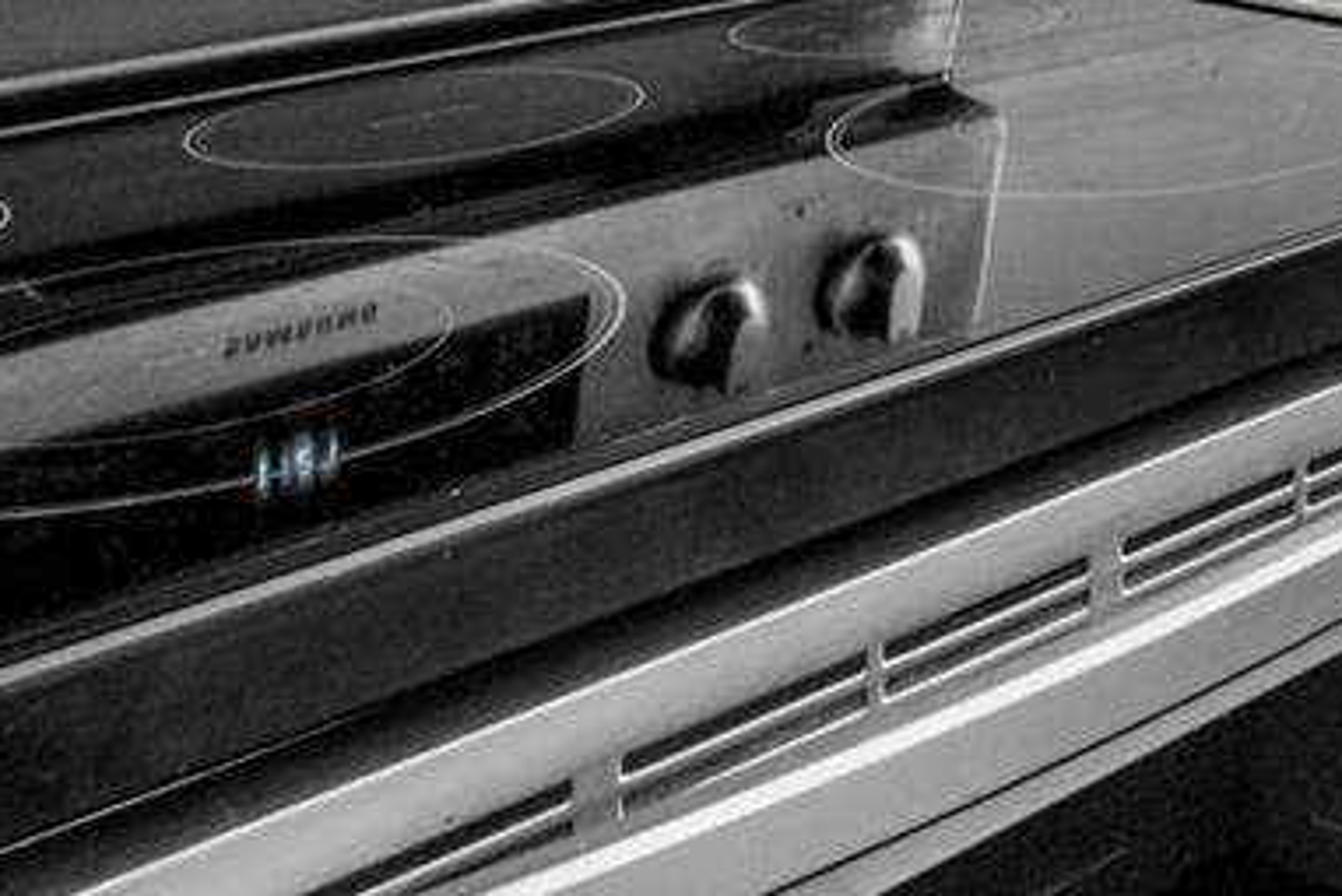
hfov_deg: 25.1
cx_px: 1757
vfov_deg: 17.5
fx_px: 2576
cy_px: -492
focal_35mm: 69
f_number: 11
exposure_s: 2
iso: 400
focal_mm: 16.5
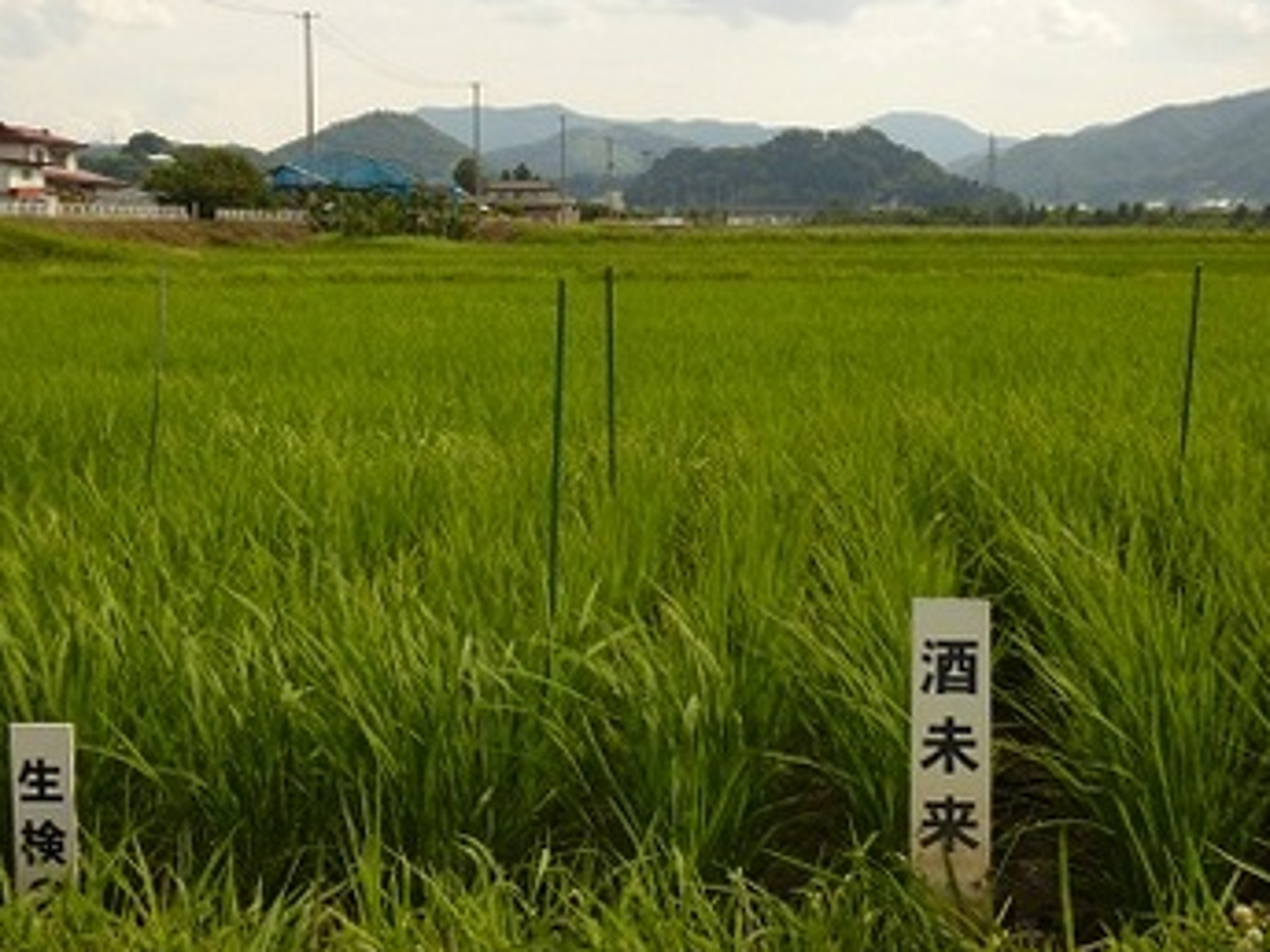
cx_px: 635
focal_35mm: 51
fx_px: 1871
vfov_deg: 28.6
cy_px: 507
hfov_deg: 37.5
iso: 100
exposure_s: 1/1300
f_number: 3.7
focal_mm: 6.9
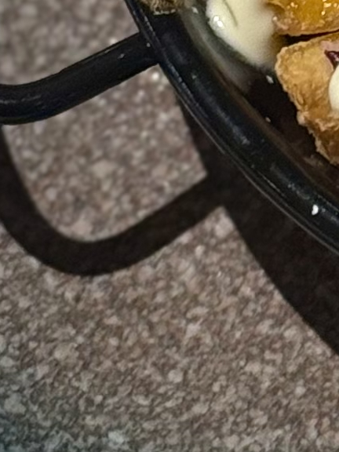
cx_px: 1015
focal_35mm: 336
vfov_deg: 5.6
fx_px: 4387
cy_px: -711
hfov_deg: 4.3
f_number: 1.78
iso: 200
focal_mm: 6.76
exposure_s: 1/50
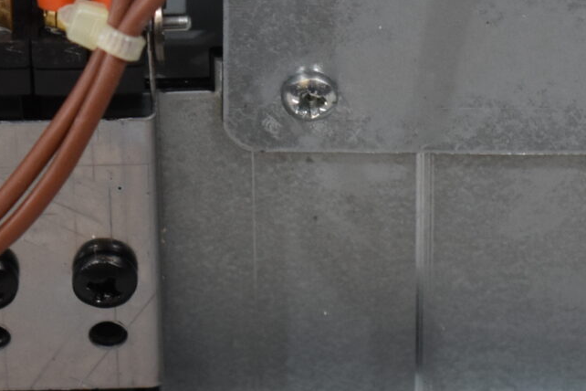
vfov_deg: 4.2
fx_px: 5355
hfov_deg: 6.3
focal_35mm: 329
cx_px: 317
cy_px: 179
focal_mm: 55
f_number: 5.6
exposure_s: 1/160
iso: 800
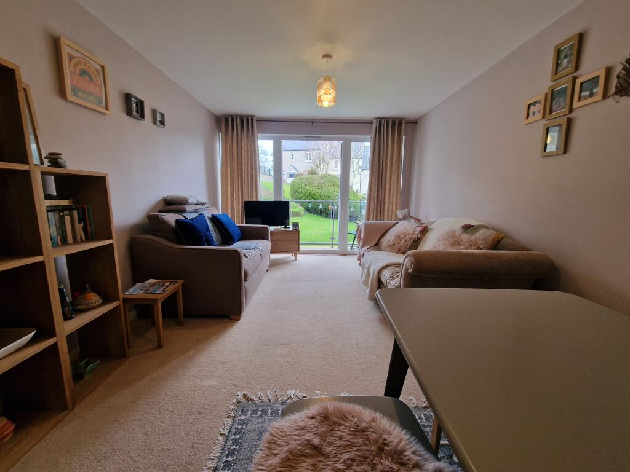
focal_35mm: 13
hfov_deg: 106.2
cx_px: 315
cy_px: 236
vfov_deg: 89.9
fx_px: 237
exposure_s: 1/50
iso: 125
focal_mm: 2.2
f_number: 2.2
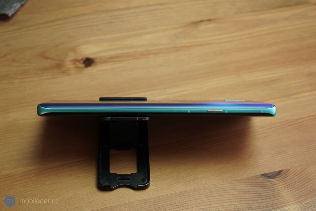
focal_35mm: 54
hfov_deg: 36.9
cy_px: 106
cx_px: 158
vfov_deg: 25.0
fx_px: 474
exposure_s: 1/200
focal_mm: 54
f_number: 8
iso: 2000
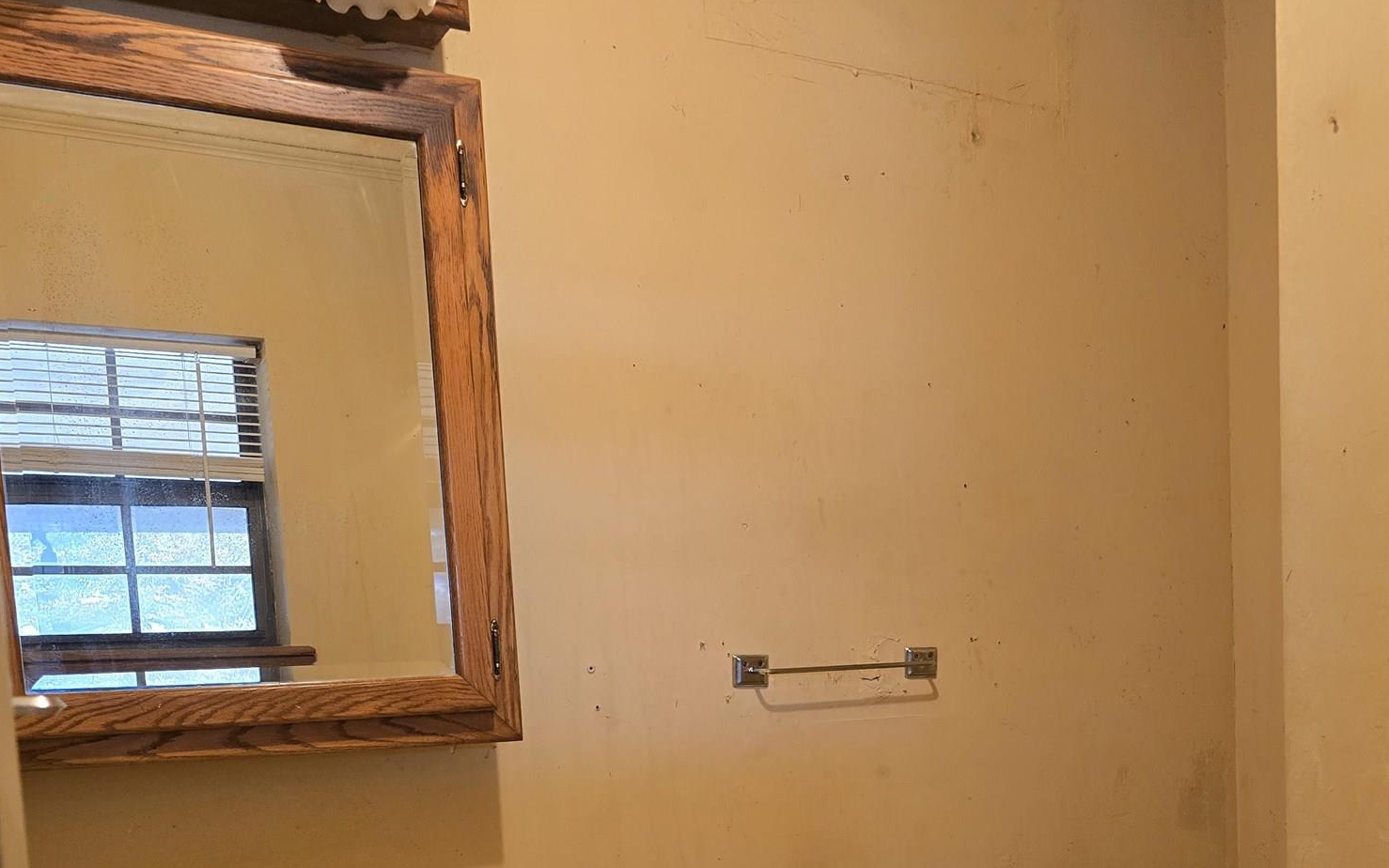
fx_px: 1439
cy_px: 809
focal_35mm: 38
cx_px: 791
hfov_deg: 51.4
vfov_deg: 31.7
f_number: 1.7
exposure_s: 1/120
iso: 400
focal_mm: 6.3
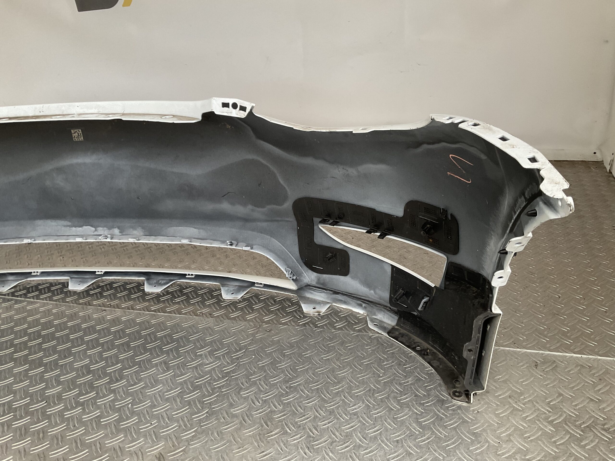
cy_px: 230
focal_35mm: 29
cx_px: 308
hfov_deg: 61.7
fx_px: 515
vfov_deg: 48.2
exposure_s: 1/50
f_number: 1.8
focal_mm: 3
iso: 64
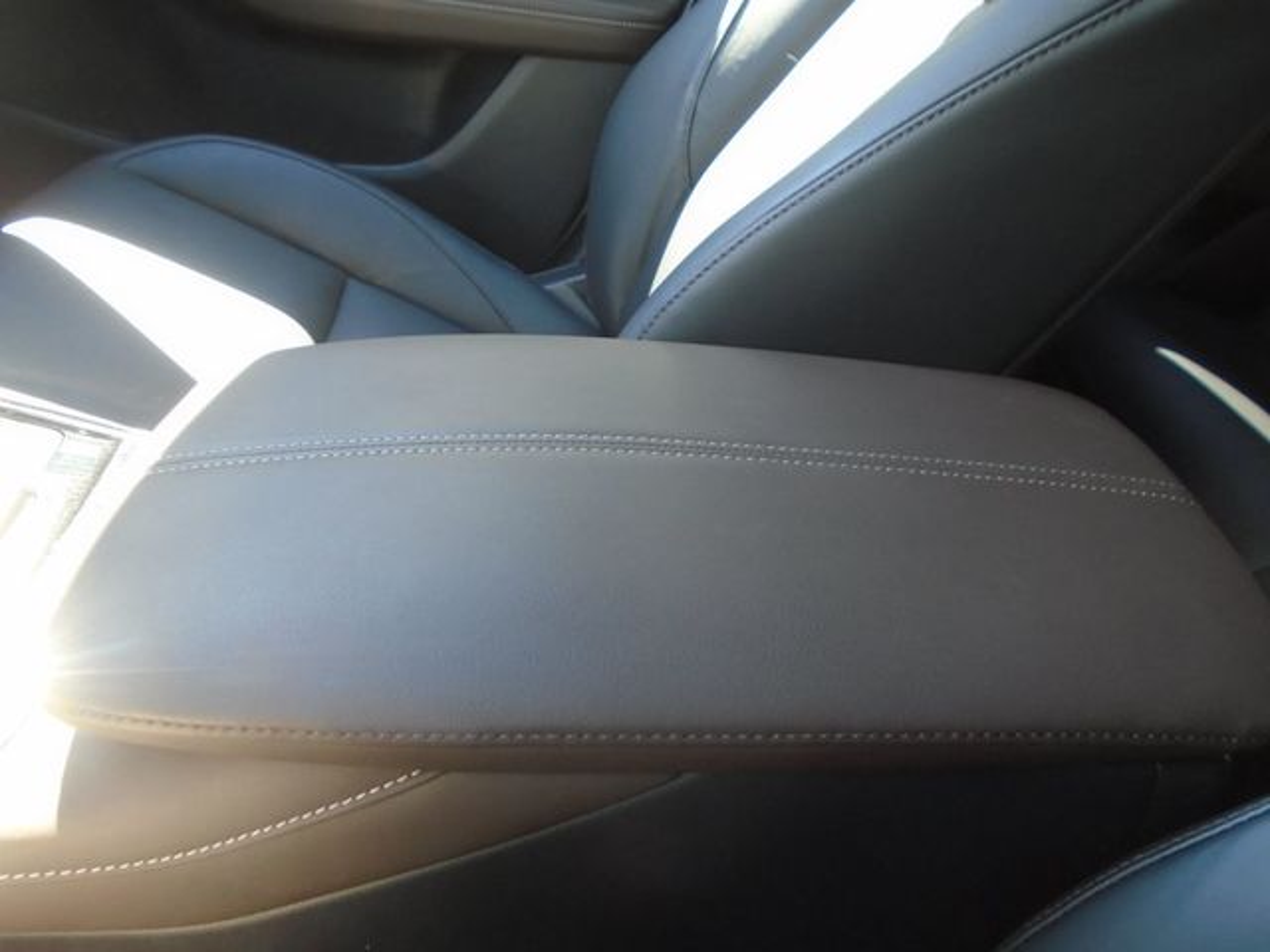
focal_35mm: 26
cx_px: 635
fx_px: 954
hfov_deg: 67.3
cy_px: 476
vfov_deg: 53.1
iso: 160
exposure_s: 1/30
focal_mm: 4.6
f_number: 3.2
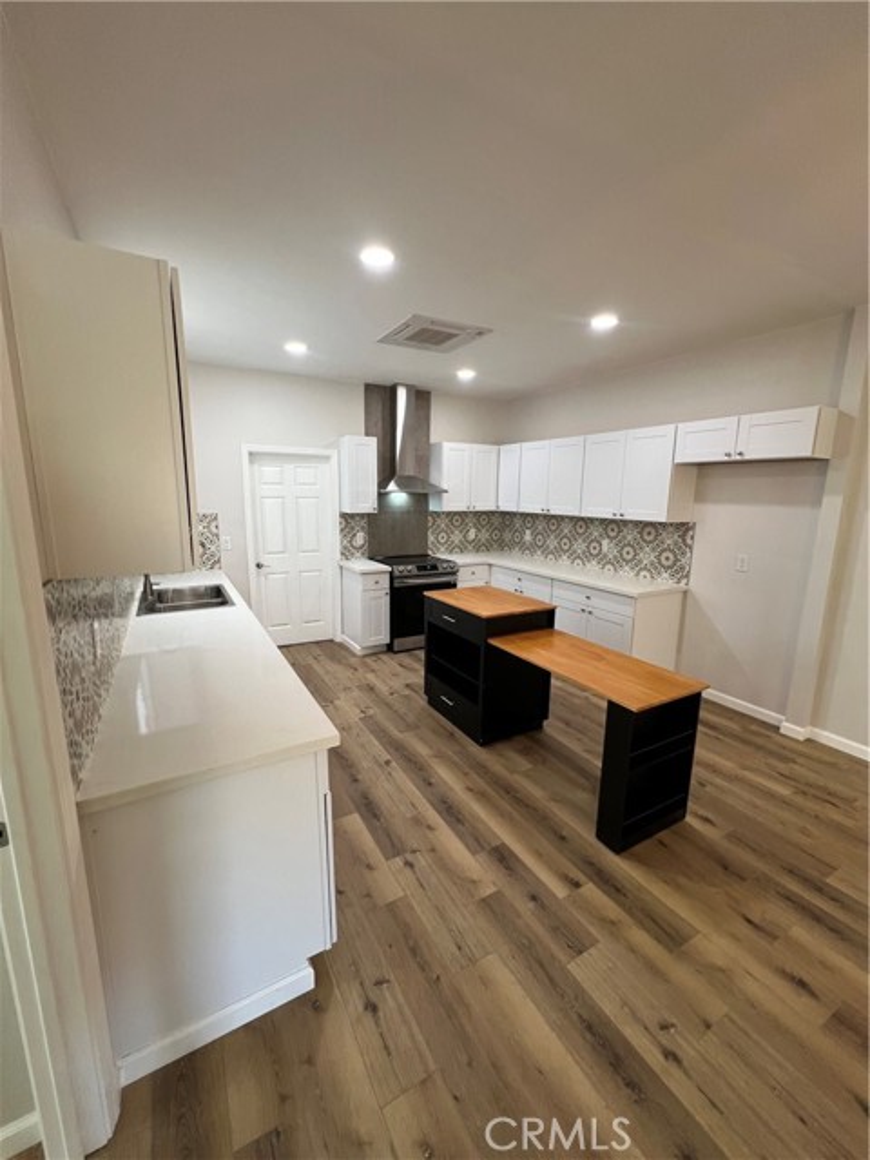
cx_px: 435
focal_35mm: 13
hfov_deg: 89.9
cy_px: 580
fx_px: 436
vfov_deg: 106.2
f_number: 1.8
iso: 125
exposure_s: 1/60
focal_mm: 1.57
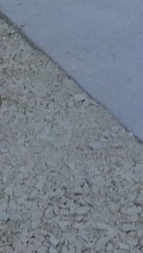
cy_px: -570
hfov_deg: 5.7
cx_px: 190
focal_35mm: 213
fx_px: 1434
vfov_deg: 8.2
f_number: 2.2
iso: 32
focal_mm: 4.15
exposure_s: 1/244
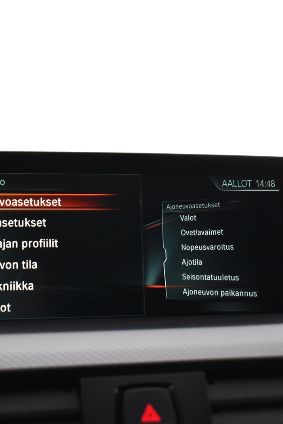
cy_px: 211
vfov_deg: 35.2
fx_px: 669
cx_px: 101
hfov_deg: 23.8
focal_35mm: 57
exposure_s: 1/60
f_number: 4
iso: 2500
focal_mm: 25
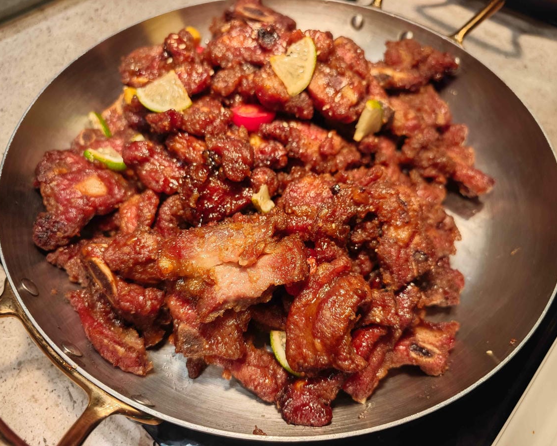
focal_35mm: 24
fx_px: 396
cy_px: 223
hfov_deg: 70.3
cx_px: 277
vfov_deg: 58.8
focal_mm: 8.72
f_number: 2
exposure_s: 1/121
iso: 200
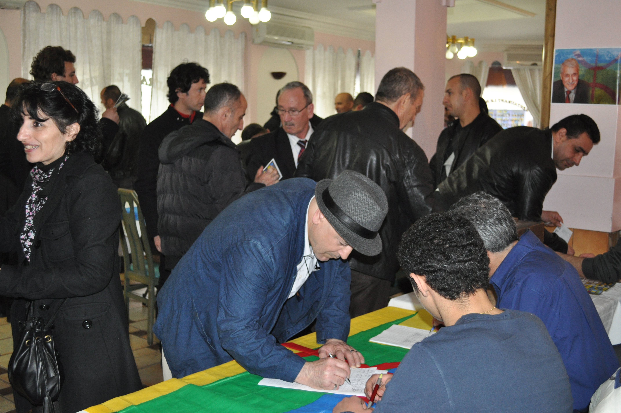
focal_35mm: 39
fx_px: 672
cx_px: 310
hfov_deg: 49.6
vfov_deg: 34.1
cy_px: 206
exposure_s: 1/60
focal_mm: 26
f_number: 4.2
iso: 800
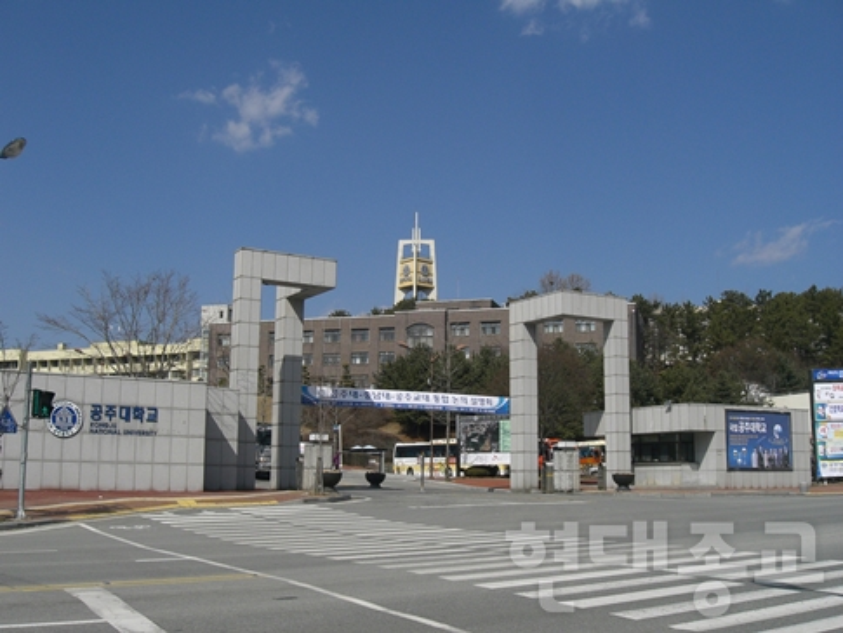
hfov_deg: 49.0
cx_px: 422
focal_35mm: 38
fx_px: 926
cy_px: 316
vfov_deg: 37.7
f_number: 4.4
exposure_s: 1/1250
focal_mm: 6.3
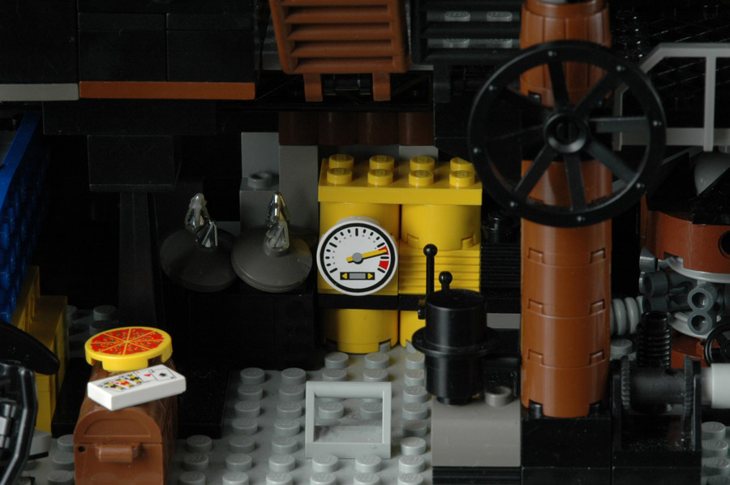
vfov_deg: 8.7
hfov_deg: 13.1
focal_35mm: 158
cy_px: 242
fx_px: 3190
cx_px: 365
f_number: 22
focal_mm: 105
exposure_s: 1/60
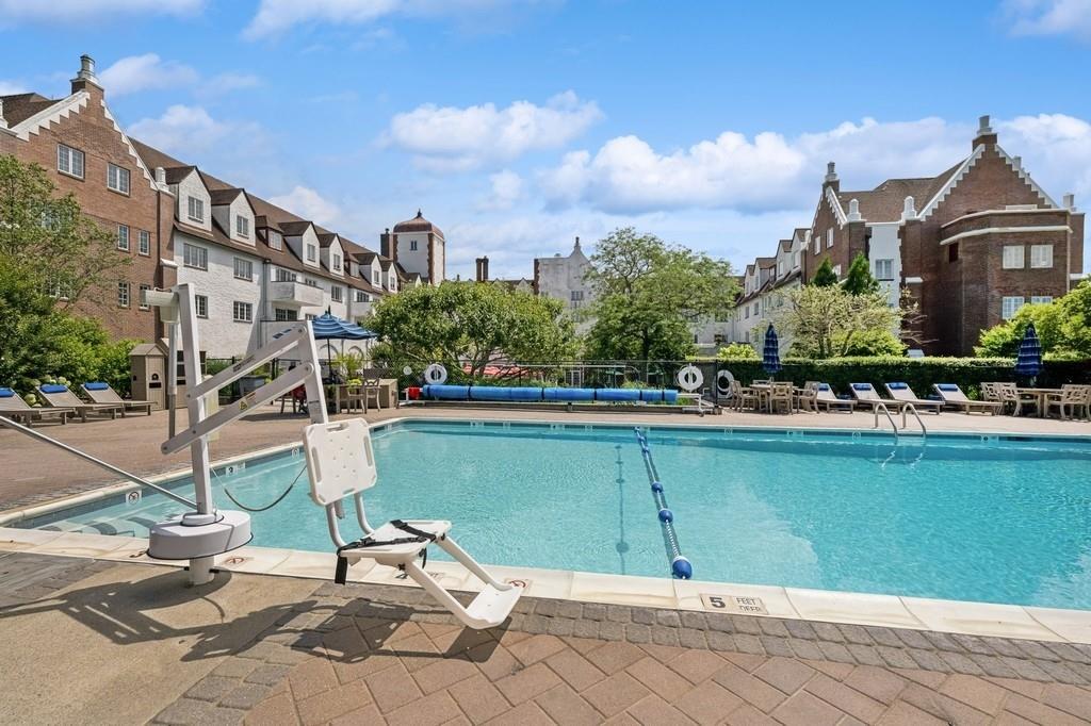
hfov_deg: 98.6
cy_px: 363
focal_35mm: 16
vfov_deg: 75.5
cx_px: 546
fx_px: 470
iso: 400
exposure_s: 1/8000
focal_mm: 15.5
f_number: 8
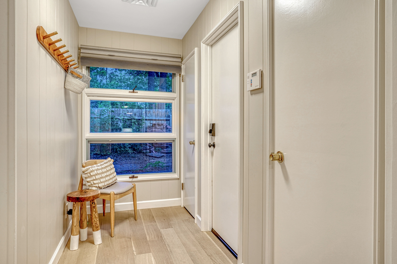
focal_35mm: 22
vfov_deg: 57.2
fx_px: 243
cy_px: 132
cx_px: 198
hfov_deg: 78.6
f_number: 8
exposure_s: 1/1.67
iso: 400
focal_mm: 22
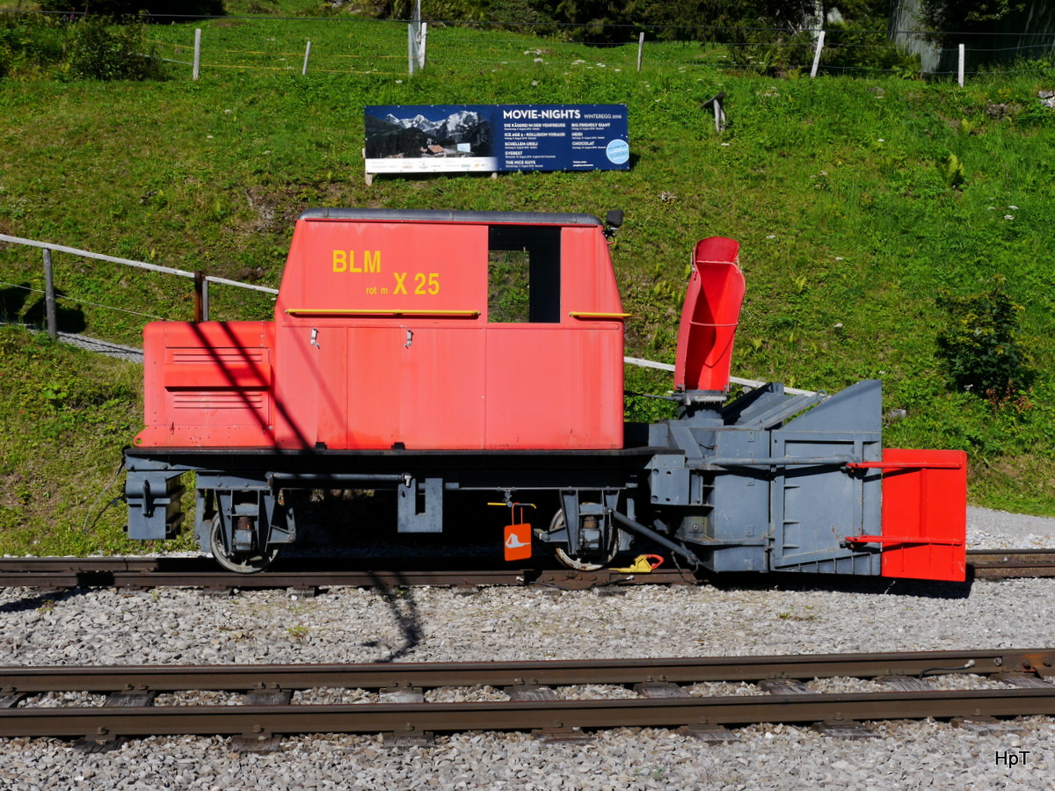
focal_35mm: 50
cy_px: 396
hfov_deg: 38.2
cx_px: 528
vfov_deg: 29.1
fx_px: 1524
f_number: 9
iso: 160
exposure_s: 1/400
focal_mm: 25
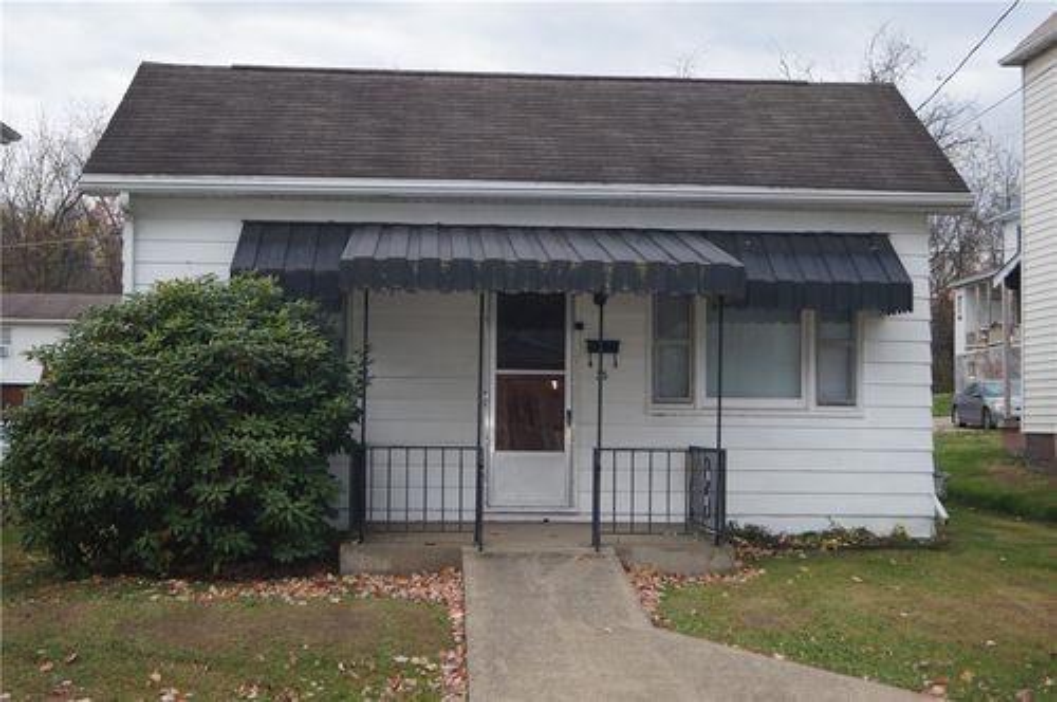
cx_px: 528
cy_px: 351
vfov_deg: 25.7
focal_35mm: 52
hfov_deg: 37.9
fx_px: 1539
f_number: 5
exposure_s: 1/60
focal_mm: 35
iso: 100
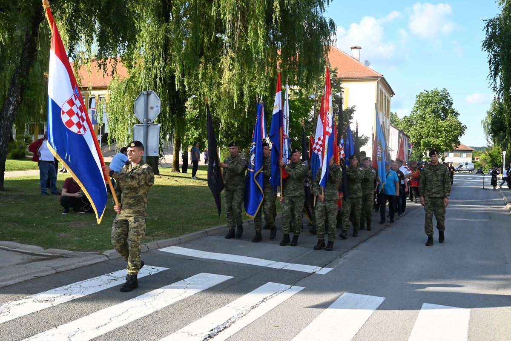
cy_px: 170
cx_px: 256
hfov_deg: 53.1
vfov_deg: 36.9
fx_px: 511
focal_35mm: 36
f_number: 16
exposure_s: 1/1000
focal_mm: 36
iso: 5000
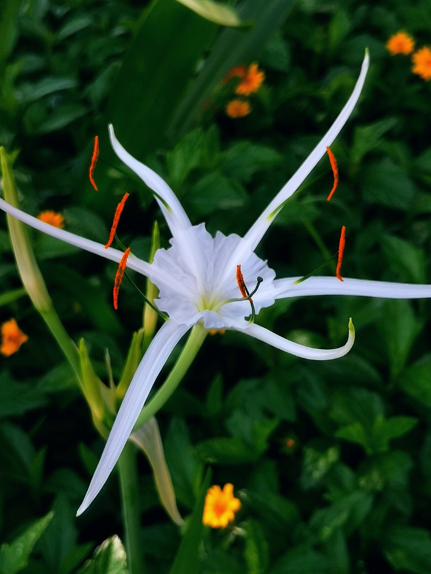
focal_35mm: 59
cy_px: 287
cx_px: 216
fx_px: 979
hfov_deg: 24.8
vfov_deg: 32.7
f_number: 1.8
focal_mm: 4.75
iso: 50
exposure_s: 1/1572
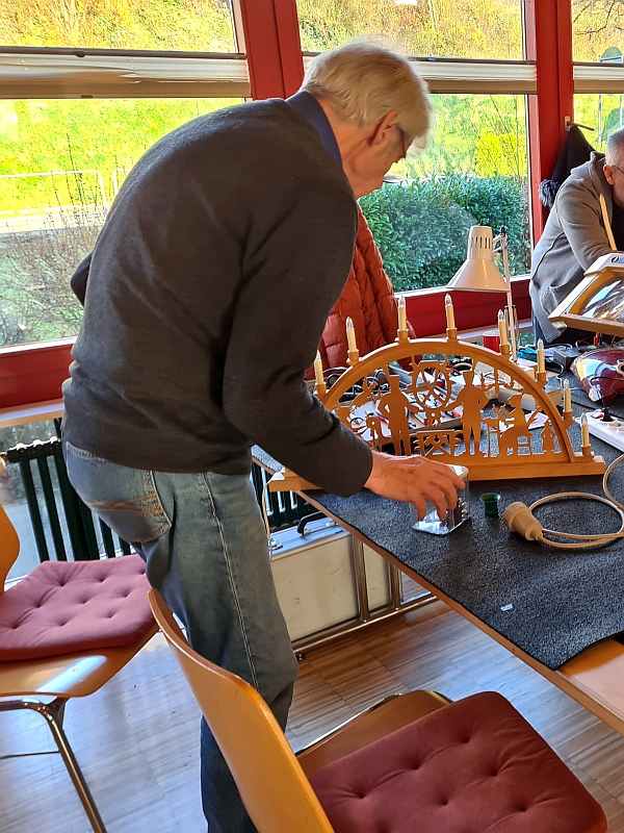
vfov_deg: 67.3
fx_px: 625
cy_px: 416
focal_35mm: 26
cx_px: 312
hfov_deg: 53.1
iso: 100
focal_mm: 5.4
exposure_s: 1/50
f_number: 1.8
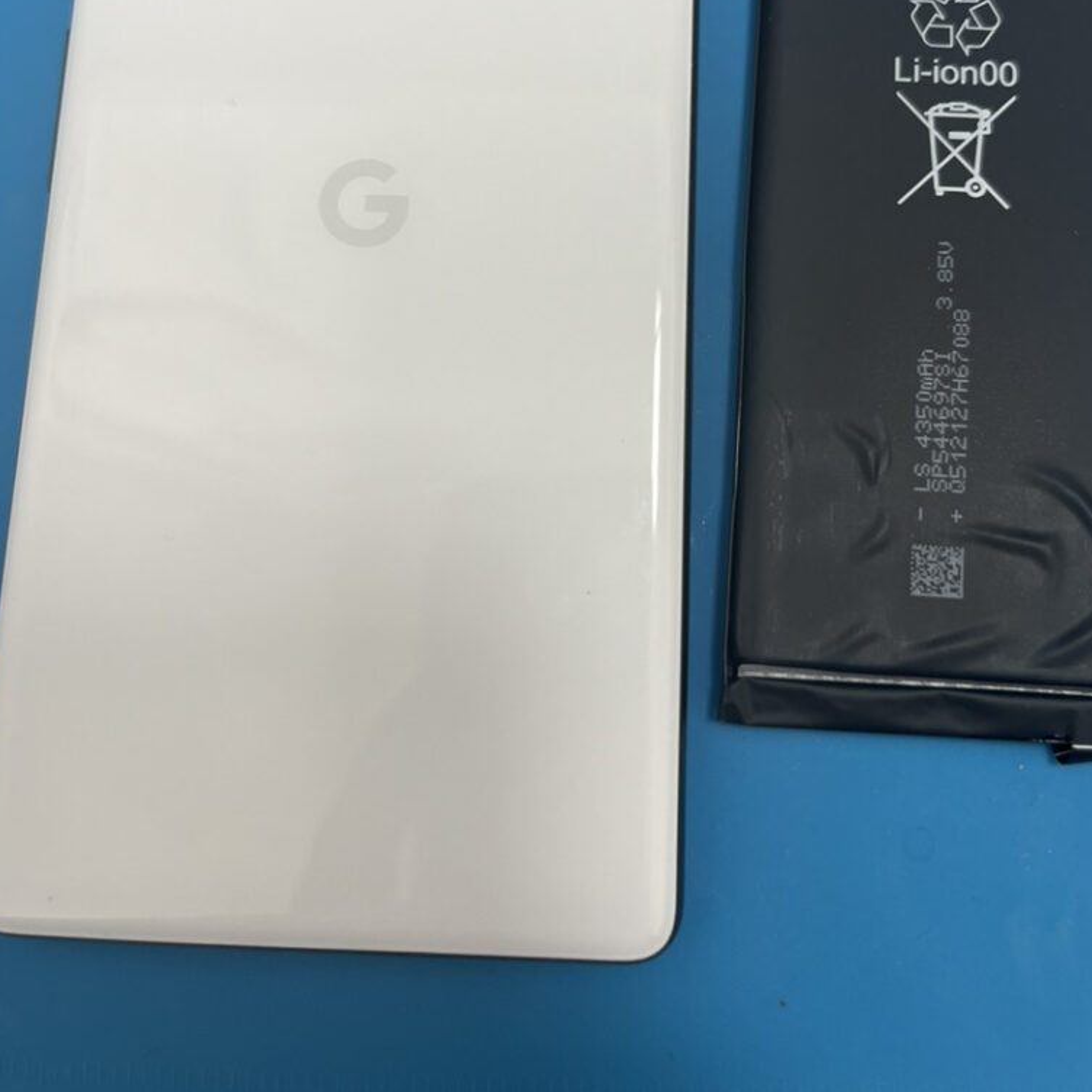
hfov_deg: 47.1
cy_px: 304
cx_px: 612
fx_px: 1249
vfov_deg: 45.9
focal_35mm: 35
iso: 64
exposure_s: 1/120
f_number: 1.6
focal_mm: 5.1
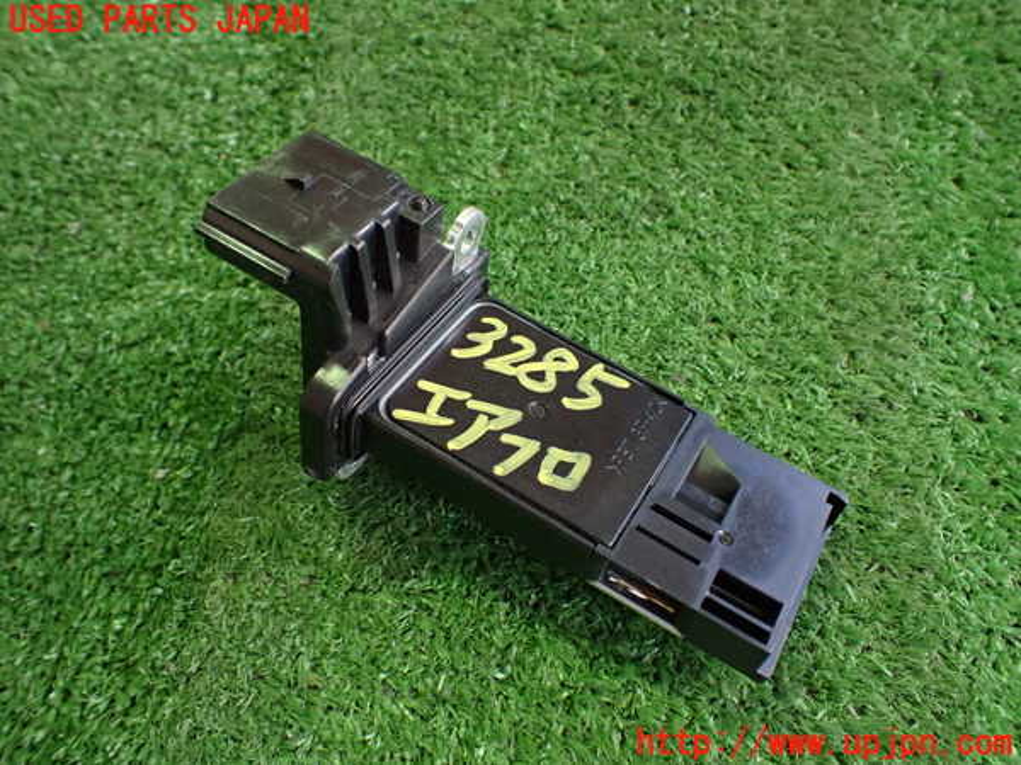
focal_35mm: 30
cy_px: 382
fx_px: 885
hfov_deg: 60.0
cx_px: 510
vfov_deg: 46.8
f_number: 2.3
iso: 800
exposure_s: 1/80
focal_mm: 5.4
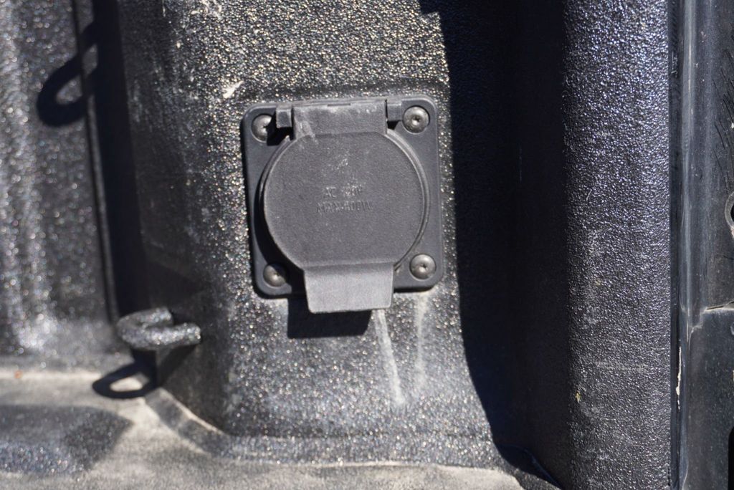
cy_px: 245
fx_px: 1040
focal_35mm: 51
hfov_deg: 38.9
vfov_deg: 26.5
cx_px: 367
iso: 100
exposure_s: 1/200
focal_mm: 34
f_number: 5.6
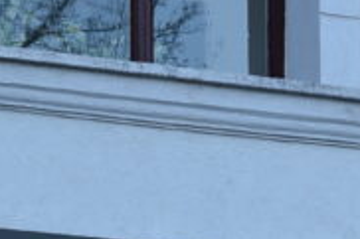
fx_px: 4846
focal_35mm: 485
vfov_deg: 2.8
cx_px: -2
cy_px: 511
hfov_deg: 4.2
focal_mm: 86
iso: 160
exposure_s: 1/125
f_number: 5.6
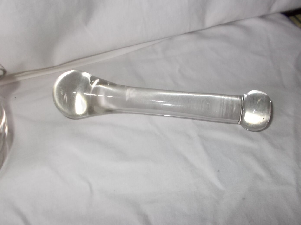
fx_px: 261
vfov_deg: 46.8
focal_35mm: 30
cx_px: 138
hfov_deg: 59.9
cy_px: 119
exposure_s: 1/25
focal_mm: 4.6
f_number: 3.2
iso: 200
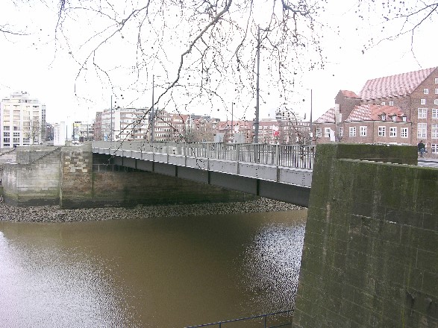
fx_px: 443
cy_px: 164
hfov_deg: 52.6
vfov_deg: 40.7
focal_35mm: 35
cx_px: 219
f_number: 4
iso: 50
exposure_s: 1/29.5
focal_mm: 8.9
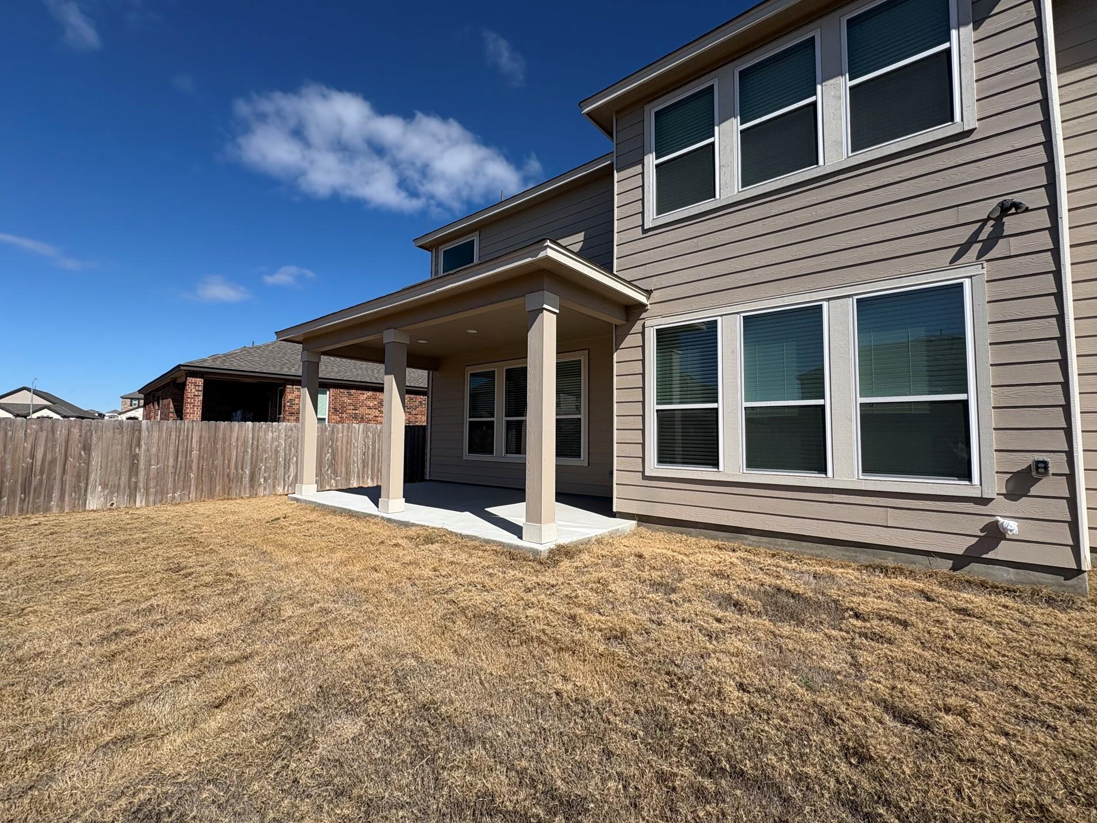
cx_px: 552
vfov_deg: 81.8
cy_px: 407
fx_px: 475
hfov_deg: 98.2
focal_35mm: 15
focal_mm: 2.22
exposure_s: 1/2874
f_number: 2.2
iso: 50
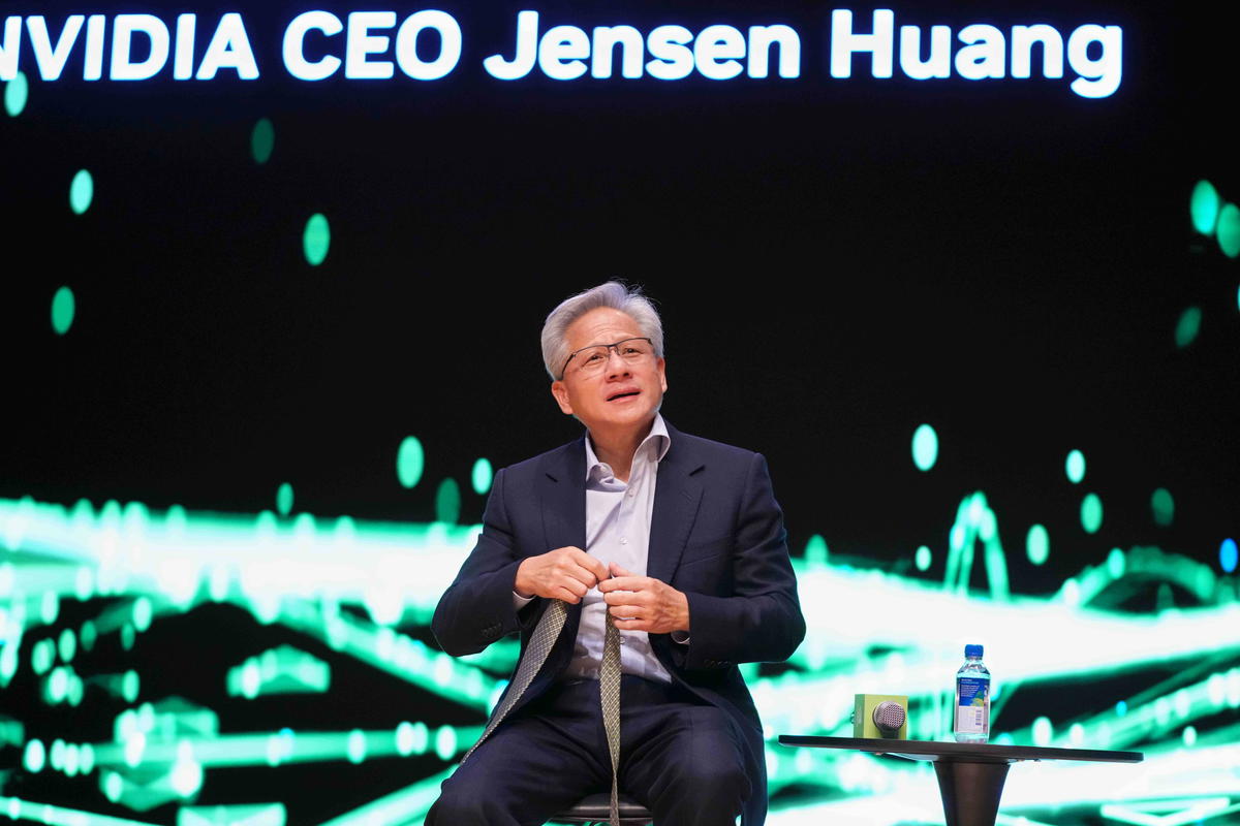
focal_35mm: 70
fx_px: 2411
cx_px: 620
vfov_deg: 19.5
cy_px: 413
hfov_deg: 28.8
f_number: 2.8
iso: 5000
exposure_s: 1/250
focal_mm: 70
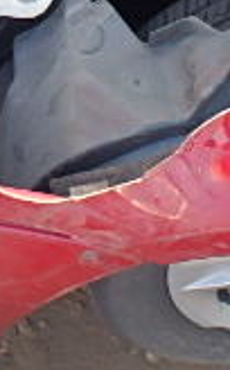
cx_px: 194
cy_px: -133
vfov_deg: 21.2
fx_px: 876
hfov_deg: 14.8
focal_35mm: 87
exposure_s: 1/125
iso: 125
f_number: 3.5
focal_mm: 3.7
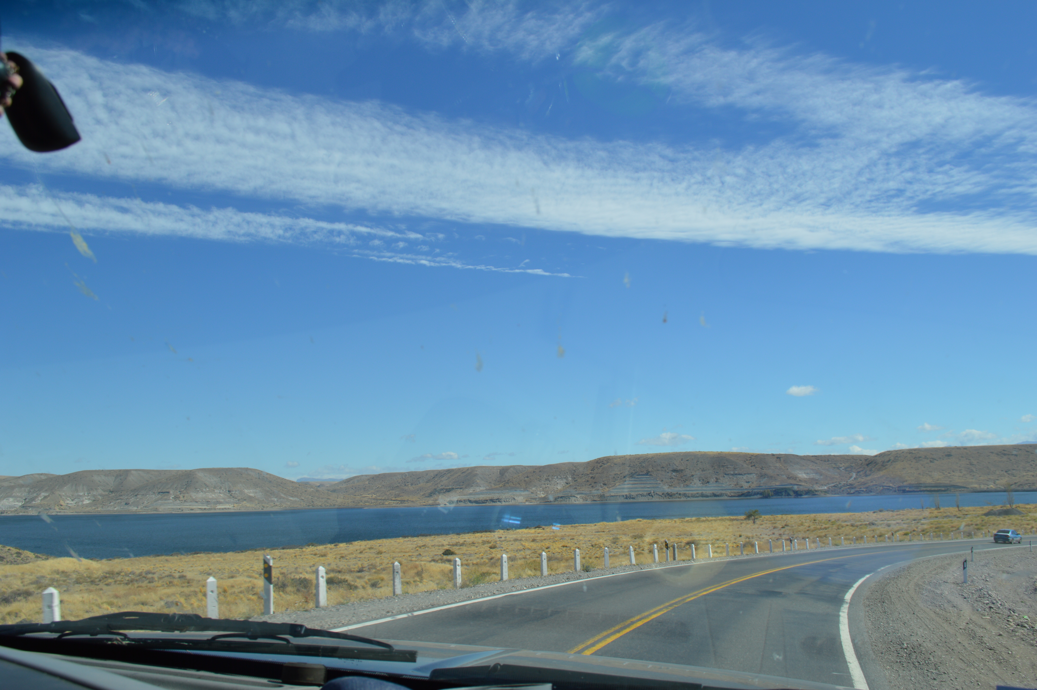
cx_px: 518
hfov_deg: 62.0
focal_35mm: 30
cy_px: 345
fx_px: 863
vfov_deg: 43.5
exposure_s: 1/320
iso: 100
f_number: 9
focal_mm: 20
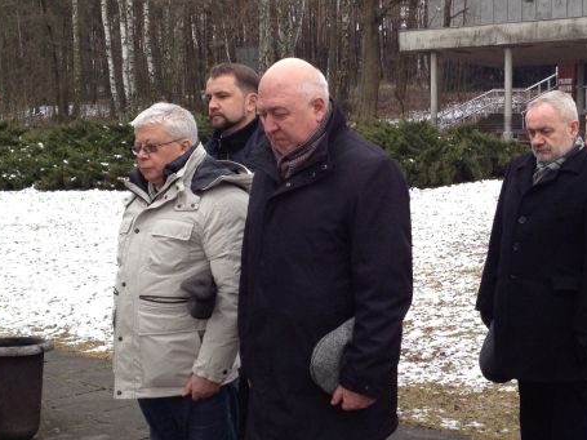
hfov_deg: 25.2
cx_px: 404
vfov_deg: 19.1
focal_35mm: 77
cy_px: 253
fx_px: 1305
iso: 80
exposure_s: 1/120
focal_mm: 4.28
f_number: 2.4
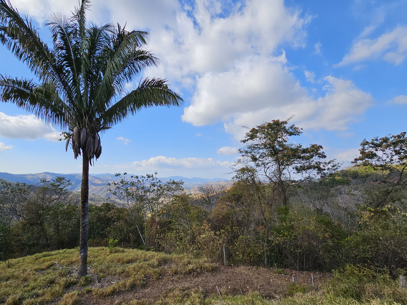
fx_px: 176
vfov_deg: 81.5
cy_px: 168
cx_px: 175
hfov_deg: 97.5
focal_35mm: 15
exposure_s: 1/1765
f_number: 2.2
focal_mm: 2.2
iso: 50
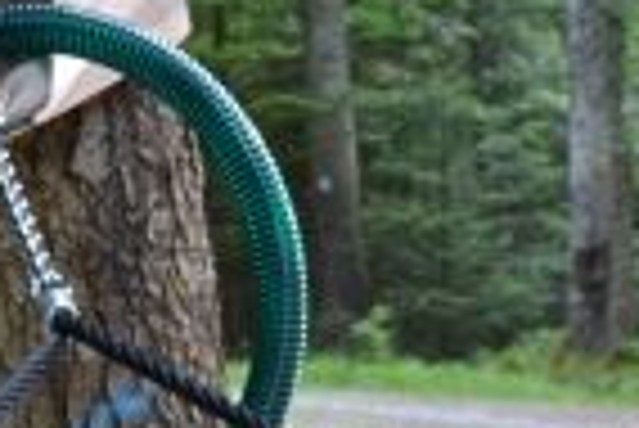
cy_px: 1056
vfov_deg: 6.2
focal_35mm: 211
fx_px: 3749
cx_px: 711
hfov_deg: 9.6
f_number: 5
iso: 400
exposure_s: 1/100
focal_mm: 20
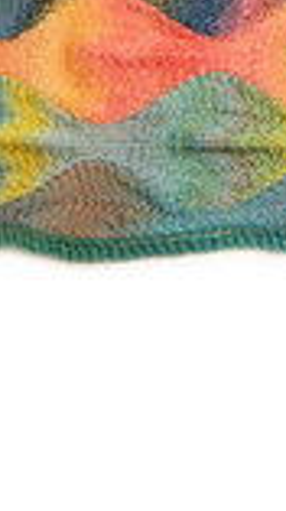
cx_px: 439
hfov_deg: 9.6
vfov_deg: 17.5
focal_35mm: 122
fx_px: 1649
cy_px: 124
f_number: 10
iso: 200
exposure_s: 1/200
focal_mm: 25.4
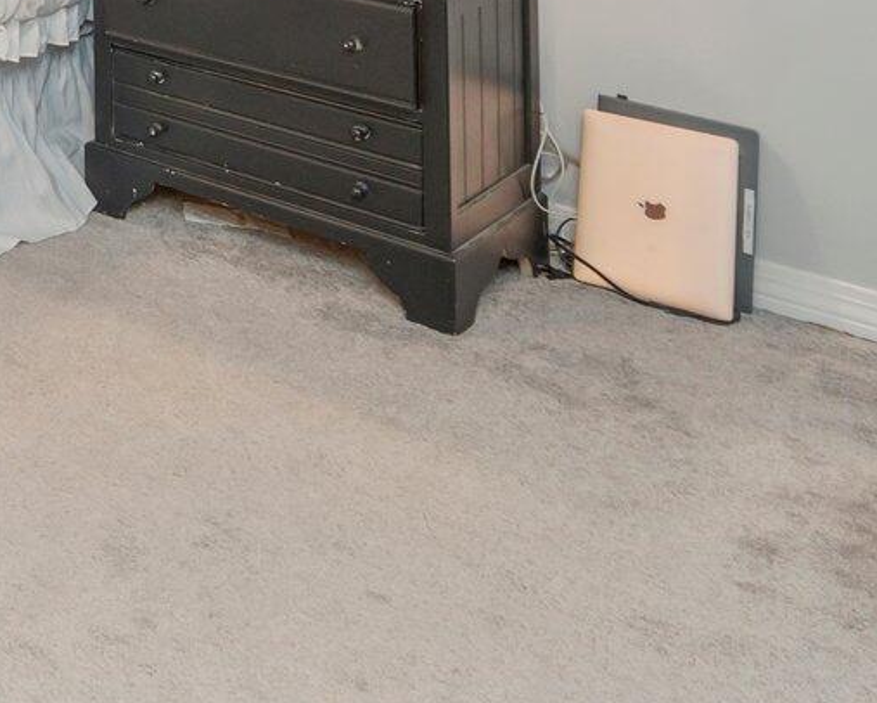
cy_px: -400
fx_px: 1376
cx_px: -616
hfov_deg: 23.2
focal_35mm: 53
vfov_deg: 22.5
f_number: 9
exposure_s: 1/30
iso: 640
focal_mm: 14
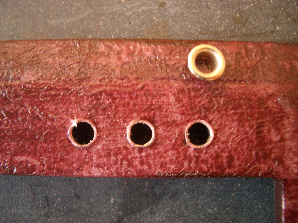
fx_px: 301
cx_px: 149
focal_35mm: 35
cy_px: 112
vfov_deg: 40.7
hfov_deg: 52.6
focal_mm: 5.8
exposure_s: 1/30
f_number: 2.6
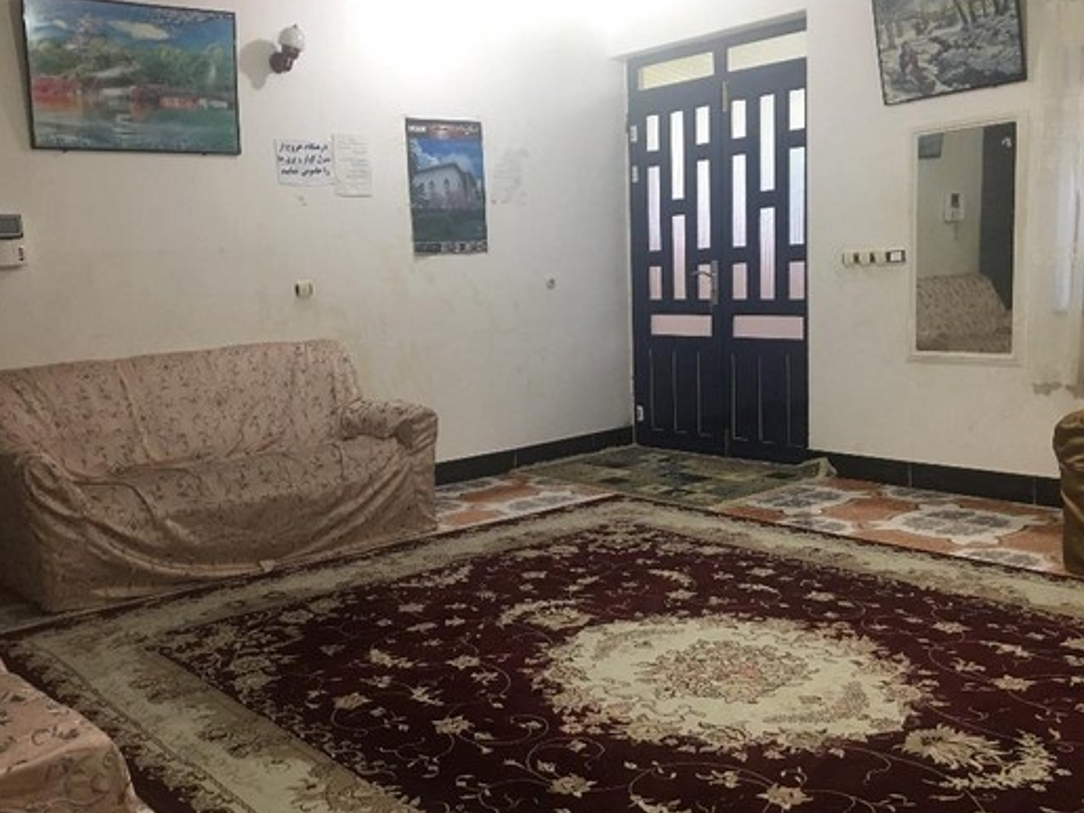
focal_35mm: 36
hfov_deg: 51.3
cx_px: 527
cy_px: 458
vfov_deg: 39.6
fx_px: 1127
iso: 64
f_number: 2.2
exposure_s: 1/17
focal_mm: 4.15
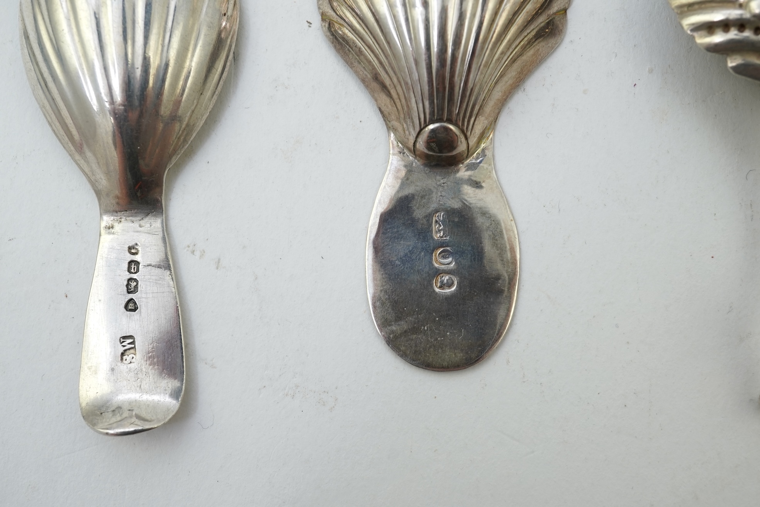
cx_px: 380
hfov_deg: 43.6
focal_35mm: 45
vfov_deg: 29.9
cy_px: 254
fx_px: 950
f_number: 13
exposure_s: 1/50
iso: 320
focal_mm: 30
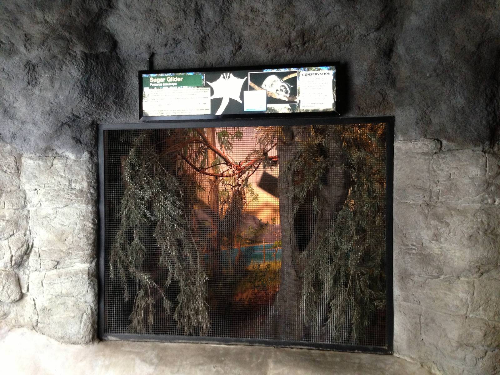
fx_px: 477
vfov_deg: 42.9
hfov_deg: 55.4
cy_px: 188
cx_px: 250
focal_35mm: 33
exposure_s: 1/20
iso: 400
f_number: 2.4
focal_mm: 4.13
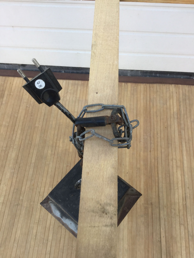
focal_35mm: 31
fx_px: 232
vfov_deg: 58.4
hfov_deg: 45.4
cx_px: 97
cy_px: 129
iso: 32
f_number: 2.4
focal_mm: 3.3
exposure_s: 1/50
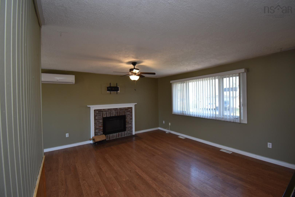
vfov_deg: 77.3
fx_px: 123
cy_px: 98
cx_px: 148
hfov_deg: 100.4
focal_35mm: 15
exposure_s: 1/90
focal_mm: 10
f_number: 4.8
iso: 400
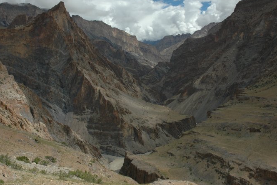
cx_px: 135
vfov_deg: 34.2
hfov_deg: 49.6
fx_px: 300
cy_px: 89
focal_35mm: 39
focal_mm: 24
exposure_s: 1/400
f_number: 11
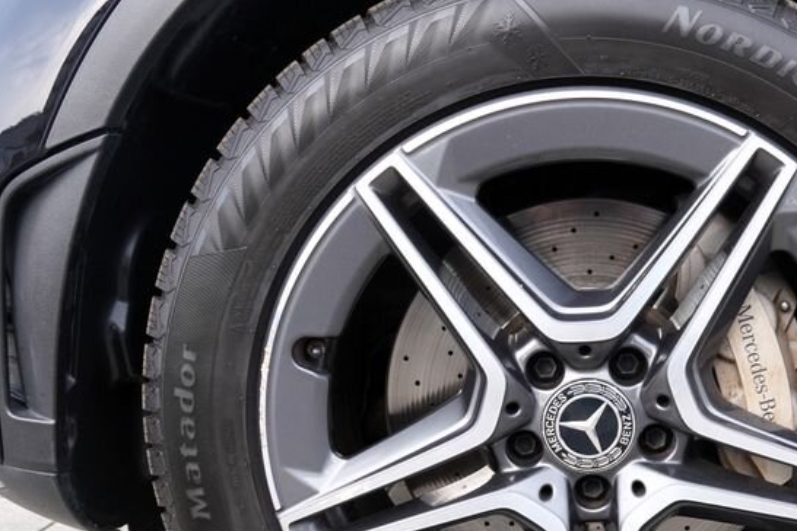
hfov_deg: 42.1
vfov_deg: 29.5
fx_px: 996
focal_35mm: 45
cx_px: 609
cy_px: 379
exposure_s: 1/125
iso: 100
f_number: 5.6
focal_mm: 24
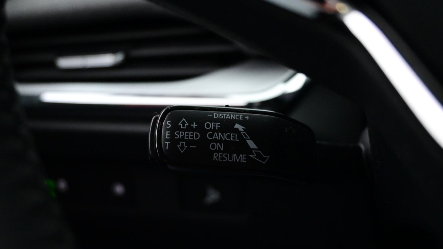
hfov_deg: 46.1
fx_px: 520
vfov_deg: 26.9
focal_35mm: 44
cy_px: 139
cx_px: 224
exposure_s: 1/40
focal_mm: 27.5
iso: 4500
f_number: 4.5
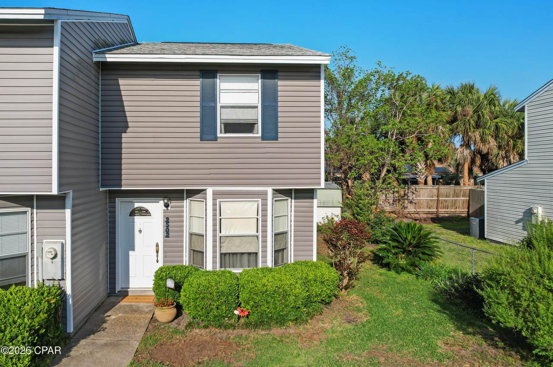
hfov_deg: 78.7
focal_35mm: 22
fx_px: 337
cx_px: 276
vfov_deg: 57.0
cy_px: 184
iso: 100
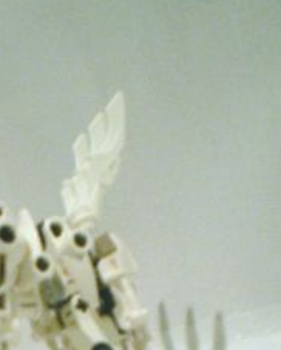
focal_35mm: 98
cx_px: -28
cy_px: 444
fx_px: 1017
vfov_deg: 18.3
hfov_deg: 15.3
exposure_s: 1/10
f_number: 3.1
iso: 400
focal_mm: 6.3
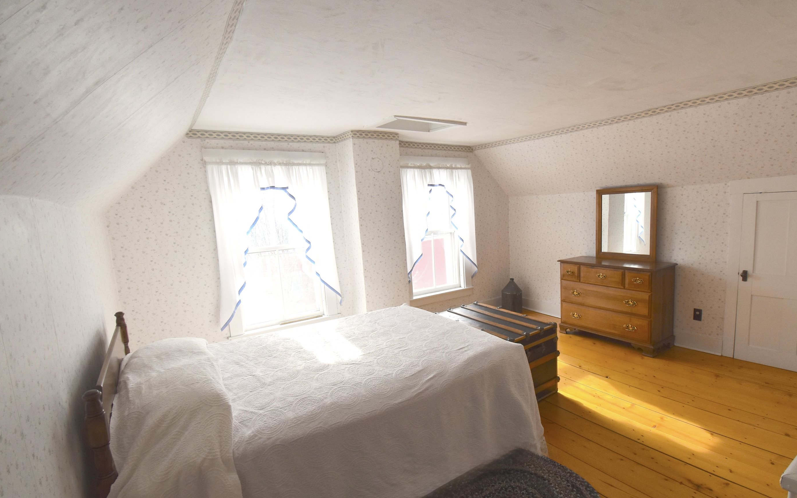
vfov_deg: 67.9
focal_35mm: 17
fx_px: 369
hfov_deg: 94.0
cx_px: 441
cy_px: 263
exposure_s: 1/250
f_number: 8
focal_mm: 10
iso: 400
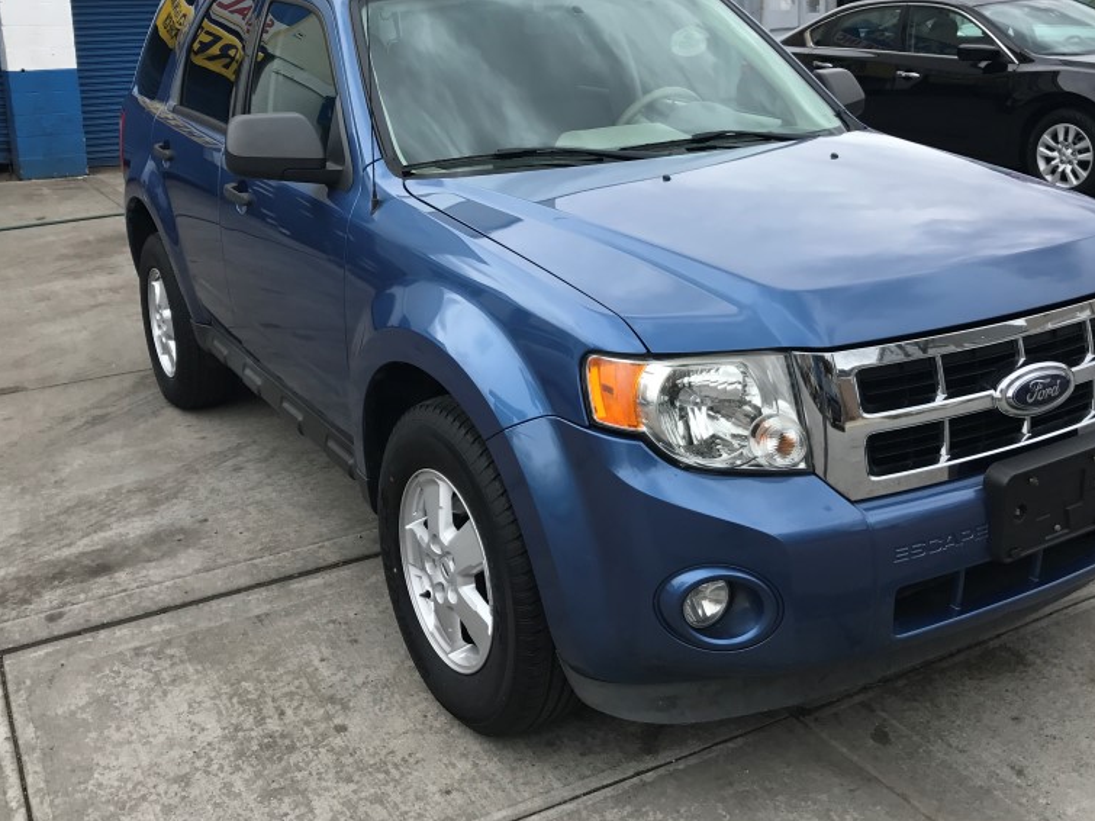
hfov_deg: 49.0
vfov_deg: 37.4
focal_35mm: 38
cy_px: 300
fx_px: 1202
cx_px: 574
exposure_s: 1/855
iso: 20
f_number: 1.8
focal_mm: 3.99
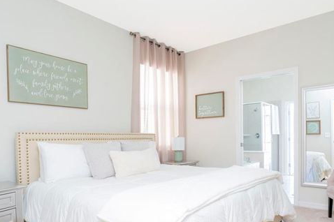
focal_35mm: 28
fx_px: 260
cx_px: 188
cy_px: 146
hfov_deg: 65.3
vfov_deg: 45.7
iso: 1000
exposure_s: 1/10
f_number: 8
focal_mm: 19
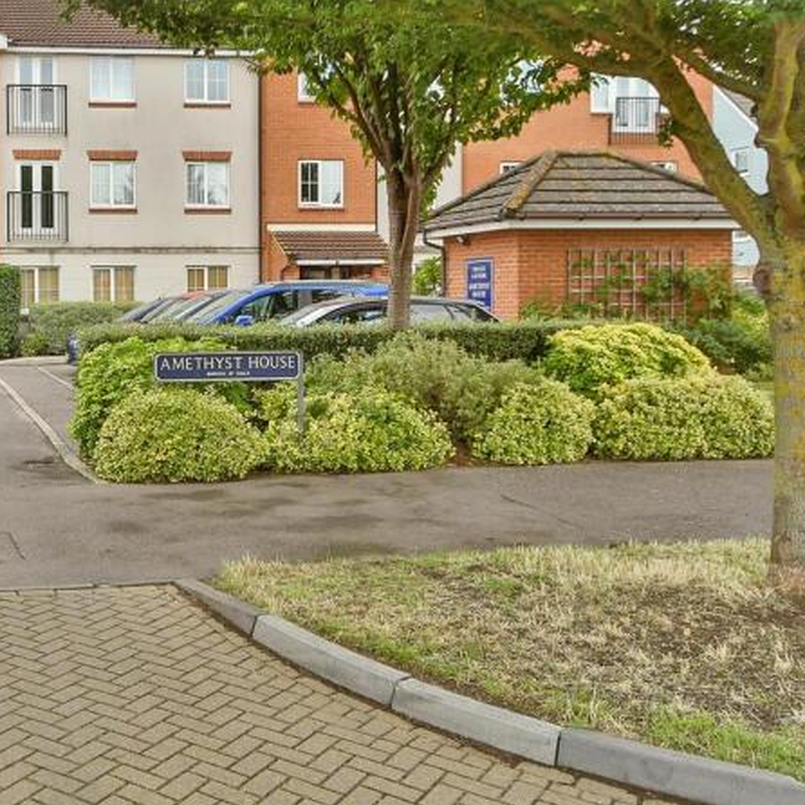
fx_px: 1079
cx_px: 52
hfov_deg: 37.7
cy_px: 324
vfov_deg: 40.8
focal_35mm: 41
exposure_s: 1/250
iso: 640
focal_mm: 14
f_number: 8
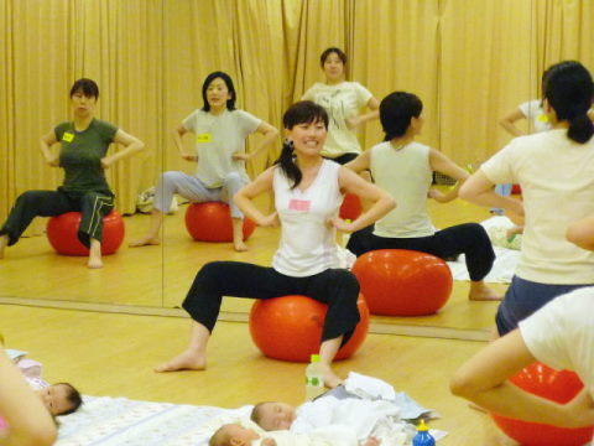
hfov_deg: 18.5
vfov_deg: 14.0
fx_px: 1819
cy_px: 223
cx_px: 297
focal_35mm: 106
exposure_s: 1/60
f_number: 4.7
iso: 400
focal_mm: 10.4
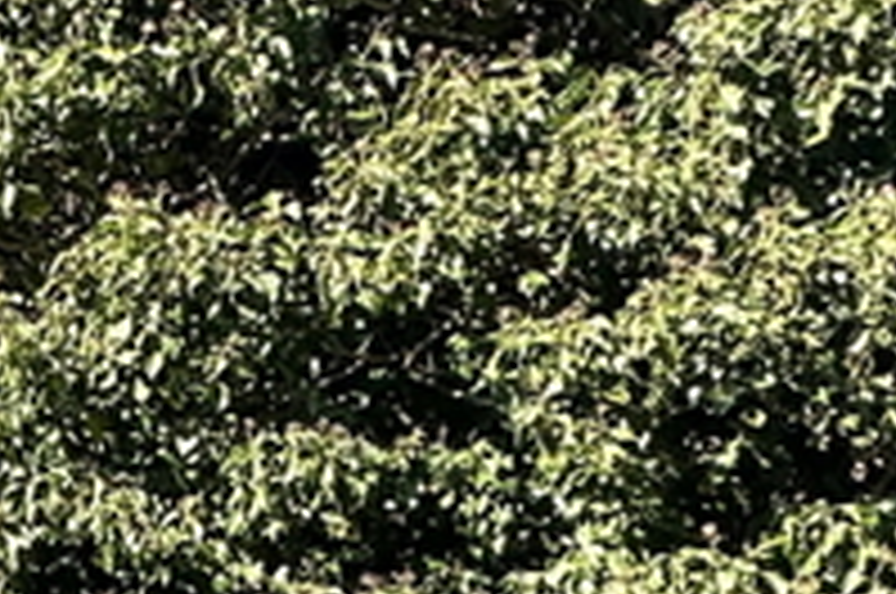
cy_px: 886
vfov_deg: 14.5
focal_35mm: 88
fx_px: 2187
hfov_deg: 19.2
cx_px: -581
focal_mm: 2.22
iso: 50
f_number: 2.2
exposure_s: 1/1182
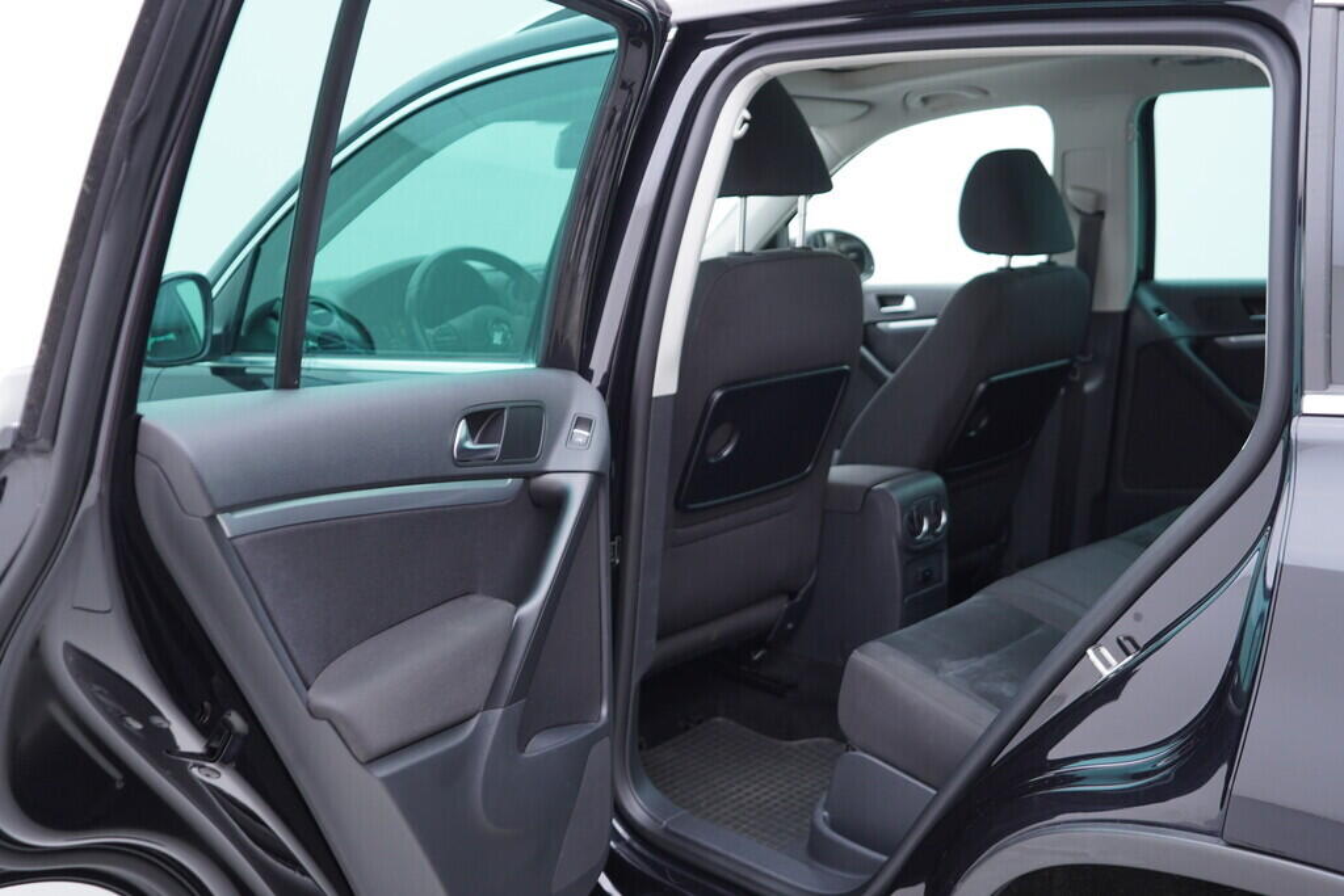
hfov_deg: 53.1
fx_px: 1344
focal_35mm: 36
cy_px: 448
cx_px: 672
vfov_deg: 36.9
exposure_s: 1/40
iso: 200
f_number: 2.8
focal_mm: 24
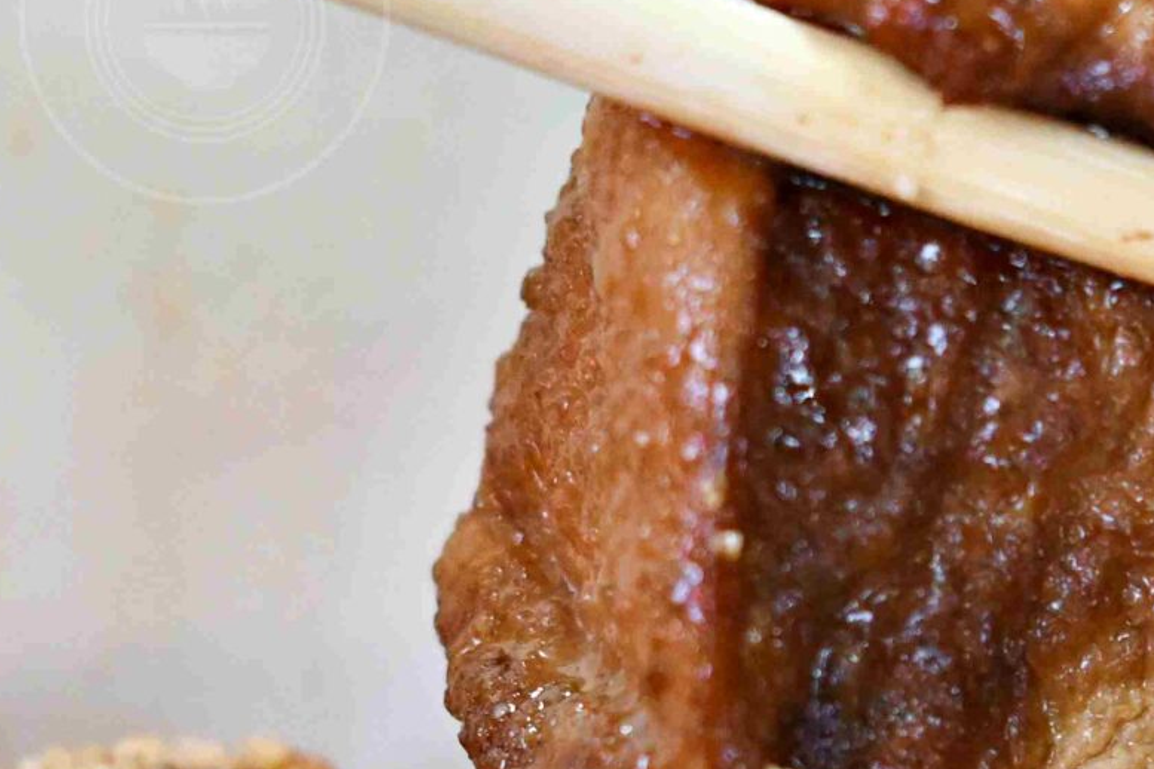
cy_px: 817
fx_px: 7917
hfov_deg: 8.3
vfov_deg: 5.5
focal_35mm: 247
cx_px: 1285
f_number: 2.8
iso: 2000
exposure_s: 1/160
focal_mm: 50
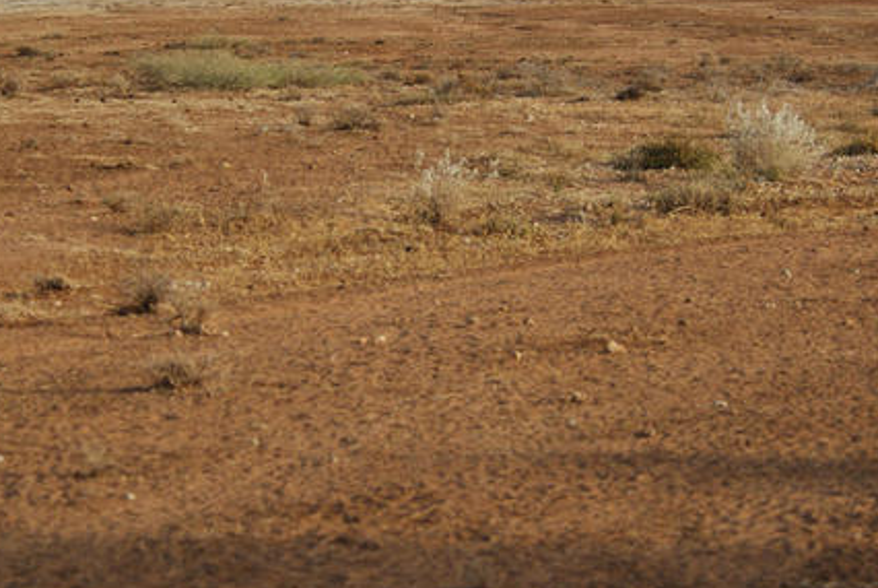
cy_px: 206
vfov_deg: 7.0
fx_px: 4809
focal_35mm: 197
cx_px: 412
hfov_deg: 10.4
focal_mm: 80
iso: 100
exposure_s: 1/250
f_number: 4.5
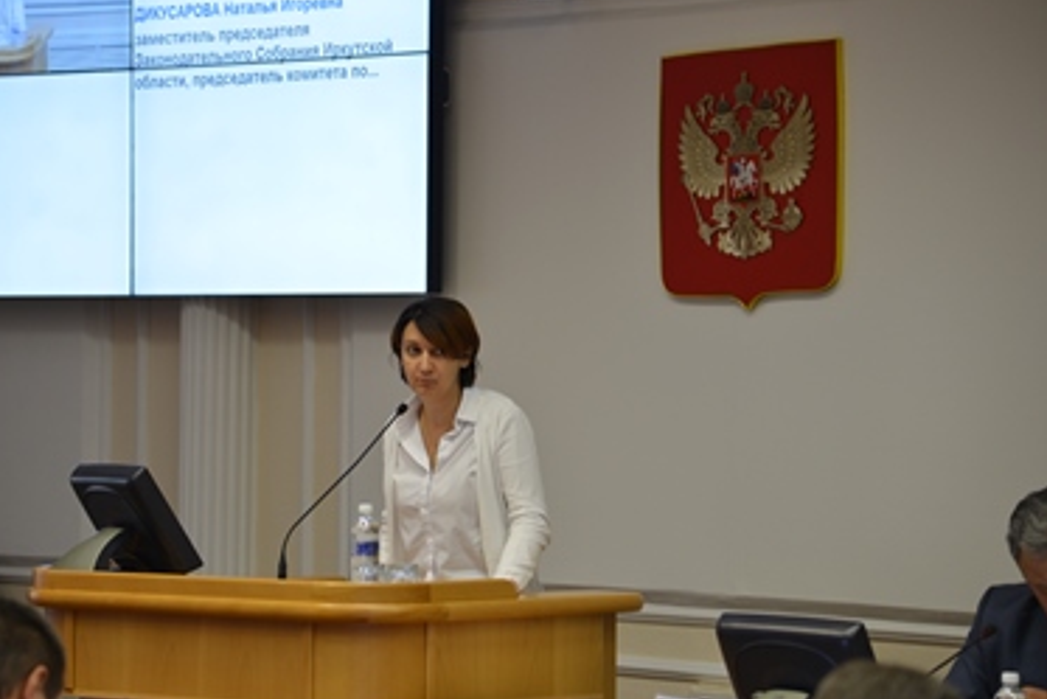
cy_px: 354
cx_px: 460
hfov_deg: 15.2
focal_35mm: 135
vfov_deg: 10.2
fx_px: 3928
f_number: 4
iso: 450
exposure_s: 1/60
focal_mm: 120
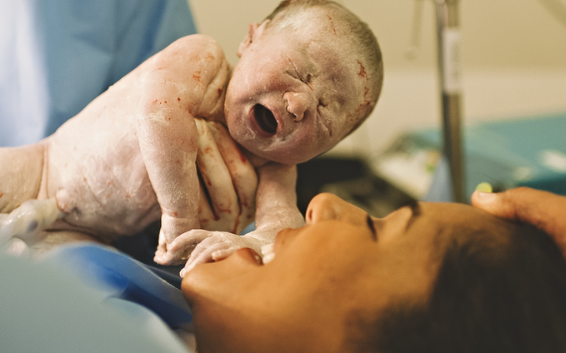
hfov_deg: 32.4
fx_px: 972
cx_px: 337
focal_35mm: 63
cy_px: 184
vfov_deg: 20.6
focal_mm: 35
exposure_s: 1/250
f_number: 2
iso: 1250
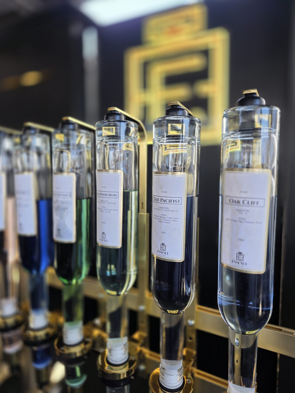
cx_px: 148
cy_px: 196
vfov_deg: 73.9
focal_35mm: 23
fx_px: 261
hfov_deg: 58.9
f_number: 1.7
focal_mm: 6.25
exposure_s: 1/61
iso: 20
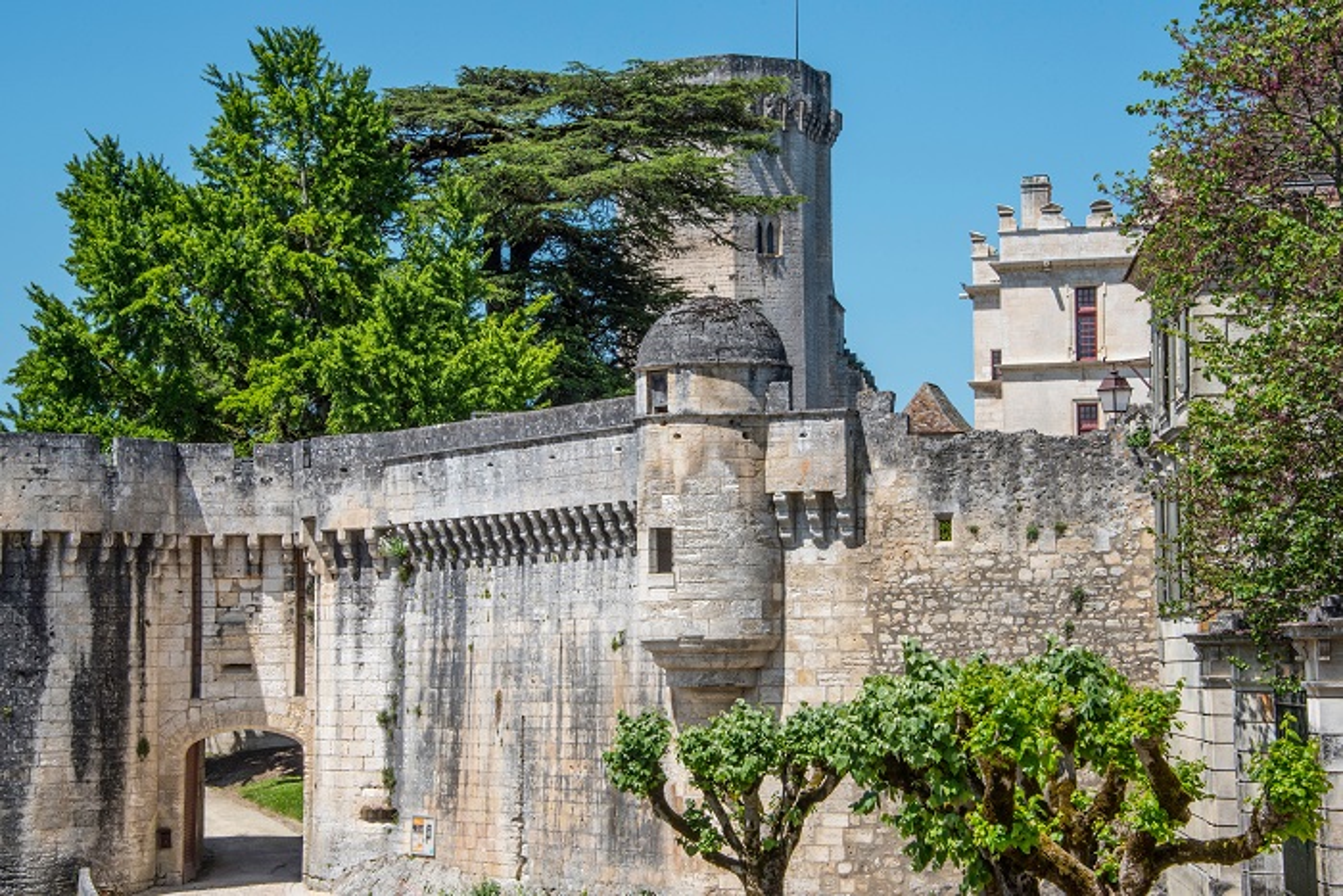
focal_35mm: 82
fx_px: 3059
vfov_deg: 16.7
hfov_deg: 24.8
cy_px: 448
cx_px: 672
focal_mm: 82
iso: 320
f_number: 22
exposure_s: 1/250
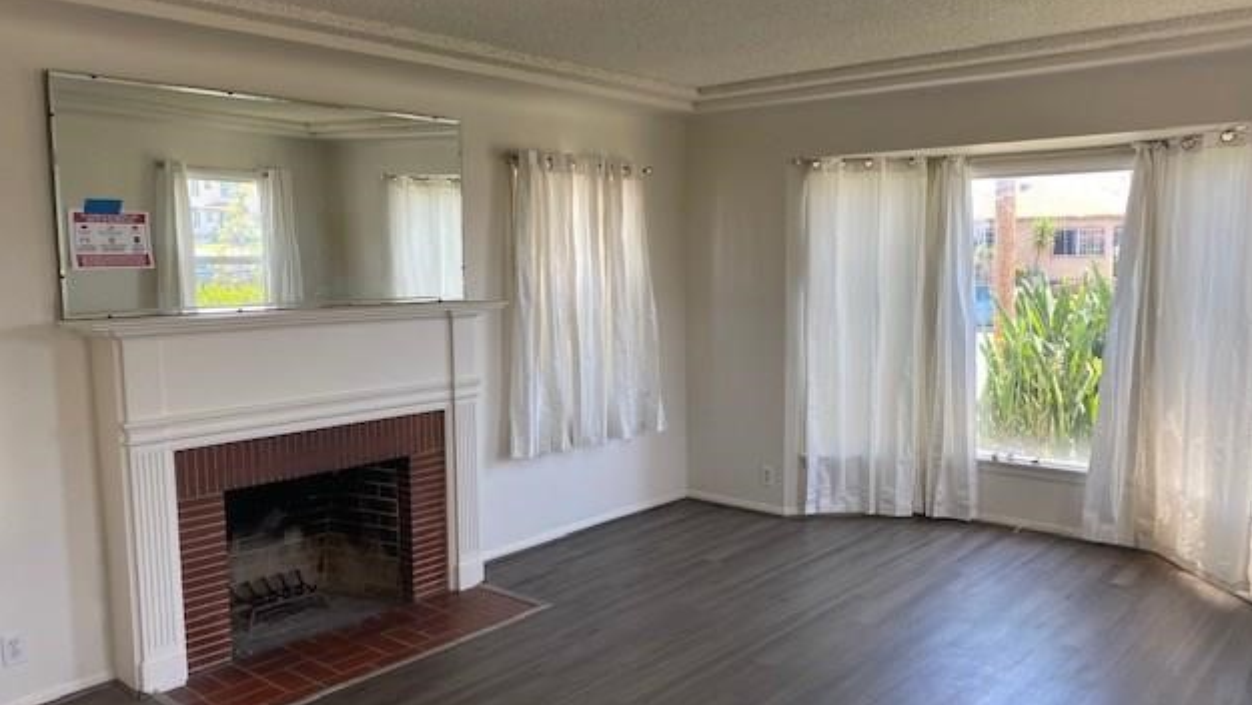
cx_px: 637
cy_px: 373
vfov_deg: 40.2
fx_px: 963
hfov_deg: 66.0
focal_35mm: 29
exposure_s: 1/121
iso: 50
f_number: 1.8
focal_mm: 4.25
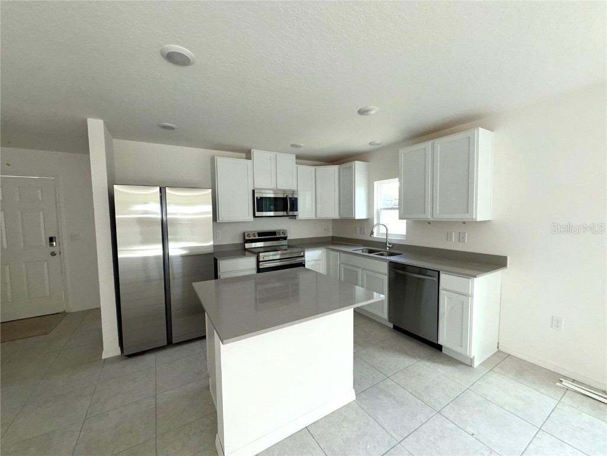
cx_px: 304
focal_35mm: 14
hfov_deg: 102.1
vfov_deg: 85.7
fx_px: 245
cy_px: 228
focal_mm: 2.22
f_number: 2.2
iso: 50
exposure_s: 1/121
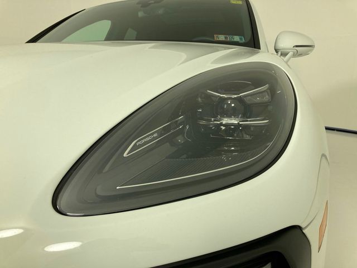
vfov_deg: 49.7
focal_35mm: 28
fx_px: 289
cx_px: 178
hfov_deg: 63.4
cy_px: 134
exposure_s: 1/395
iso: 20
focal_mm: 3.99
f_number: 1.8
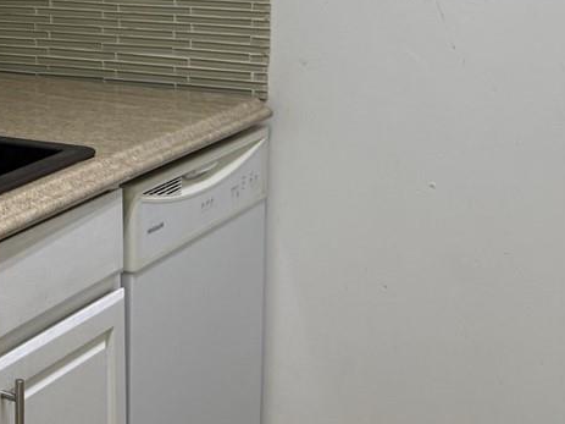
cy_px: -45
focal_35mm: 83
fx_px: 1354
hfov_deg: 21.2
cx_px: -189
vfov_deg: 17.2
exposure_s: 1/120
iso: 125
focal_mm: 6.76
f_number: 1.78
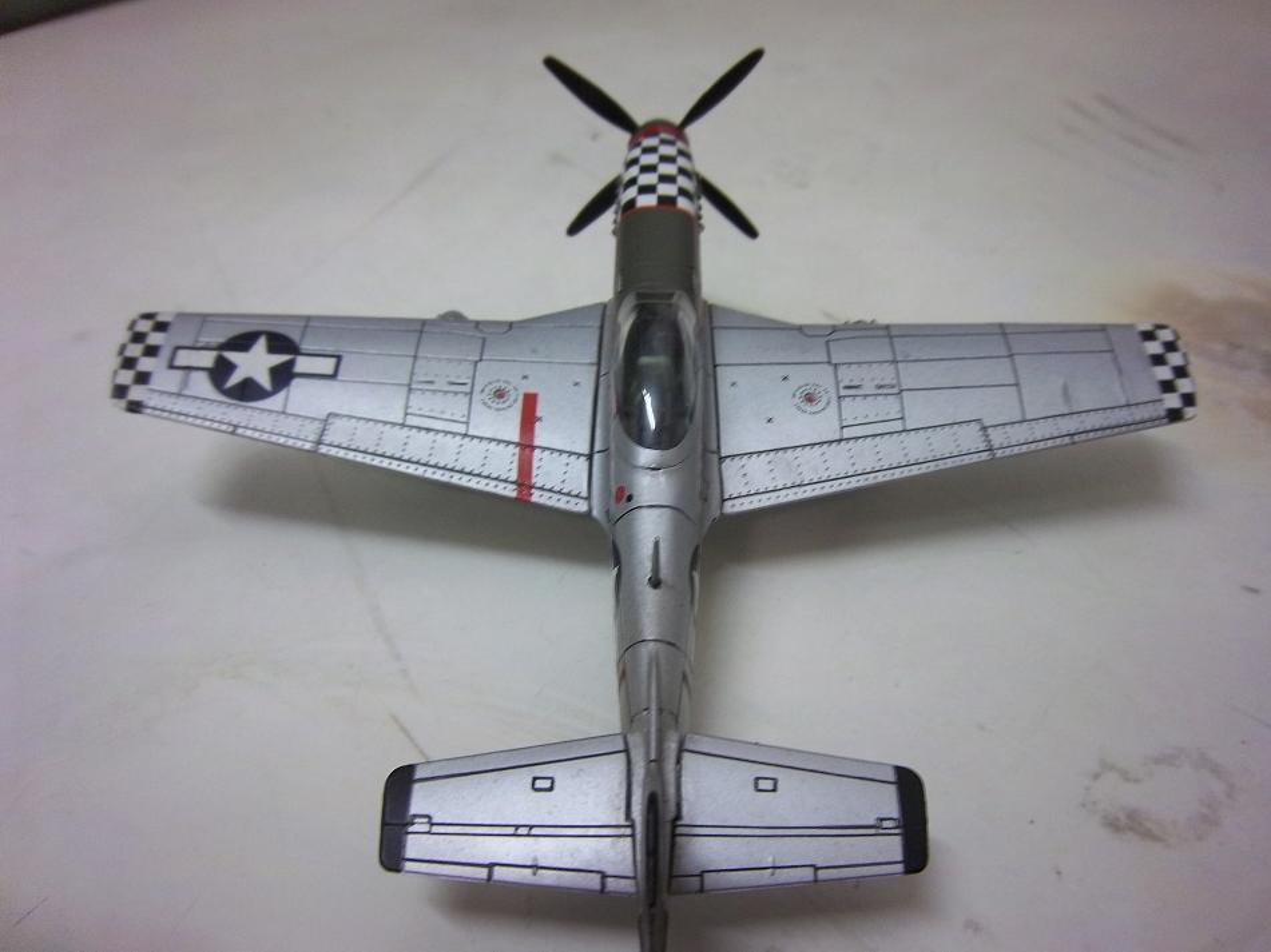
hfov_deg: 63.5
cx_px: 636
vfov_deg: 49.7
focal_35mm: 28
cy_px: 476
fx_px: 1028
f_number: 3.5
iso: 160
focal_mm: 5.1
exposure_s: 1/10
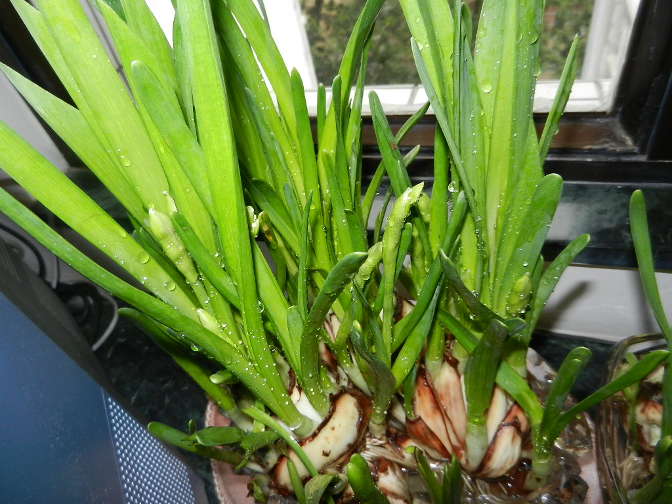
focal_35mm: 25
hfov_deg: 69.4
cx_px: 336
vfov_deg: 54.9
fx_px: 485
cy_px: 252
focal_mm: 4.5
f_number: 7
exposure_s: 1/30
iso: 200
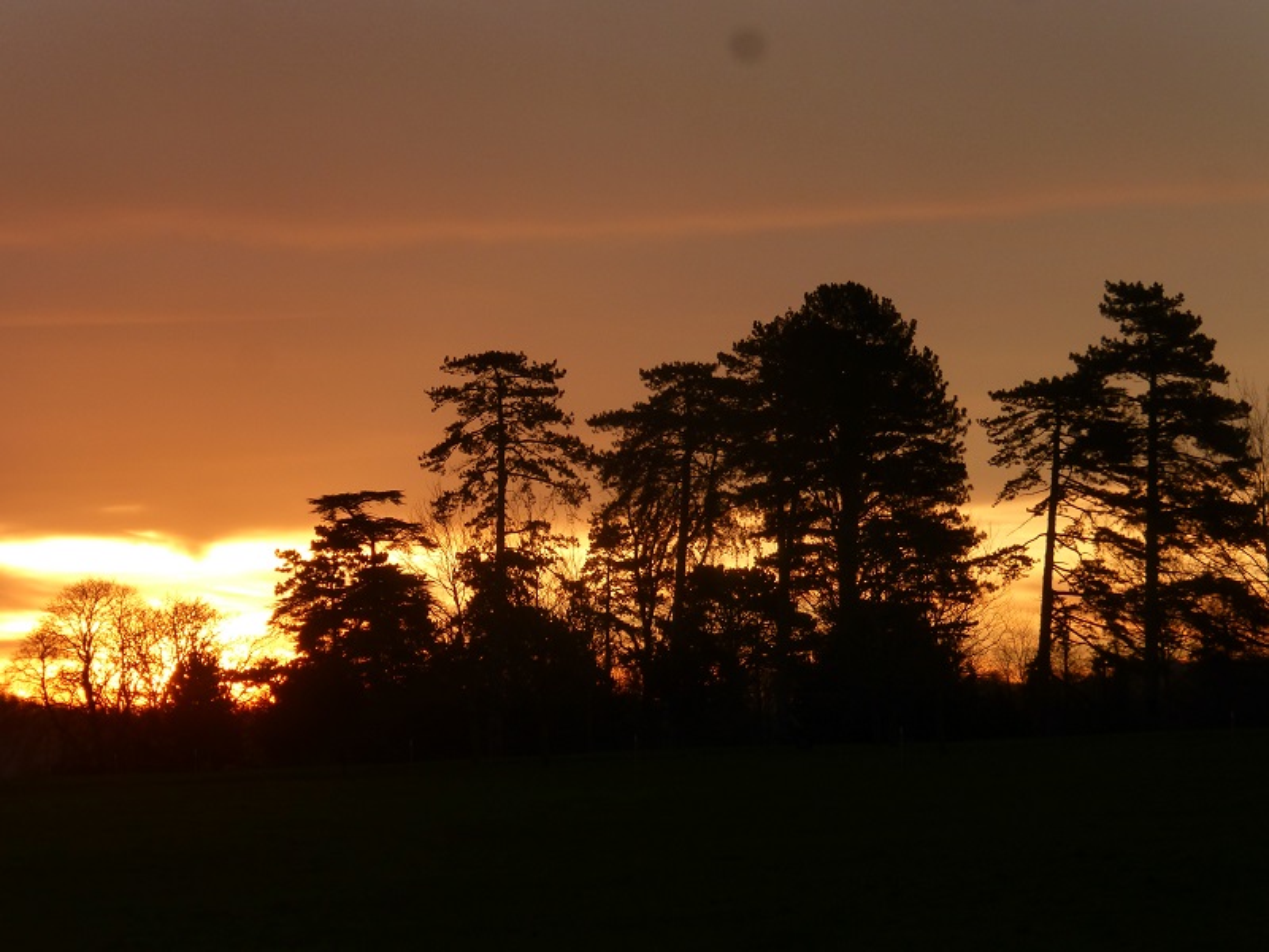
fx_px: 5022
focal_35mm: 137
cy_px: 476
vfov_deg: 10.8
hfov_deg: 14.4
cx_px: 634
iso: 160
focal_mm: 24.4
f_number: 5.4
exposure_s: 1/200
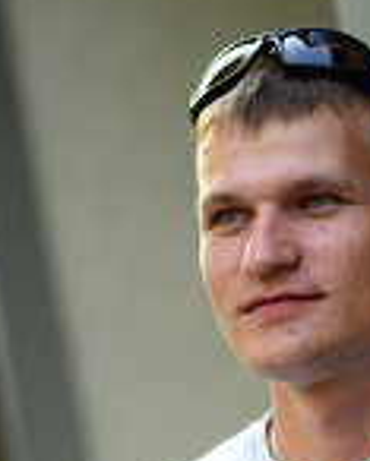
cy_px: 445
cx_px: 368
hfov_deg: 8.2
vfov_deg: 10.2
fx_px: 2571
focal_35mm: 188
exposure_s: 1/200
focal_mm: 50
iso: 100
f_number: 1.8
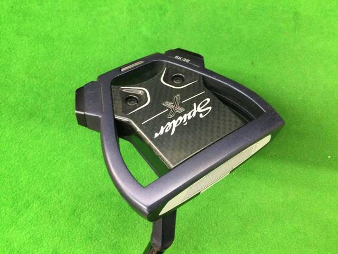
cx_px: 169
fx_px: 303
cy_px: 127
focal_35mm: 31
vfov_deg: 45.4
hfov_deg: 58.4
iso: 200
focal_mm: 3.3
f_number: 2.4
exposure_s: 1/20
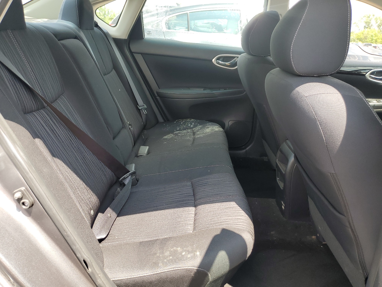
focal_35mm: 26
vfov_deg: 53.1
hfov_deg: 67.3
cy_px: 144
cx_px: 191
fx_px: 287
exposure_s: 1/270
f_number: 1.5
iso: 50
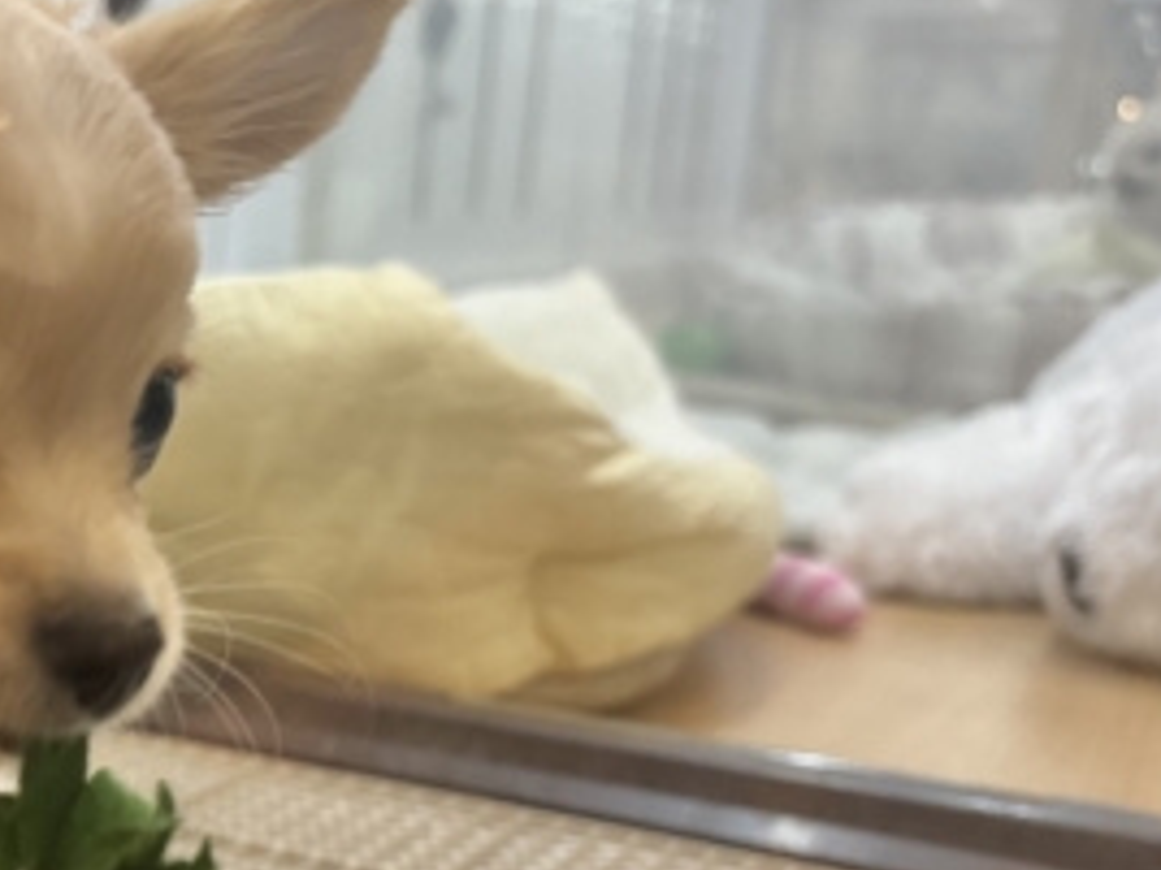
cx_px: 22
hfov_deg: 29.3
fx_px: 2079
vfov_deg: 23.2
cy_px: 736
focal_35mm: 62
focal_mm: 5.96
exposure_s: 1/100
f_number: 1.6
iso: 50
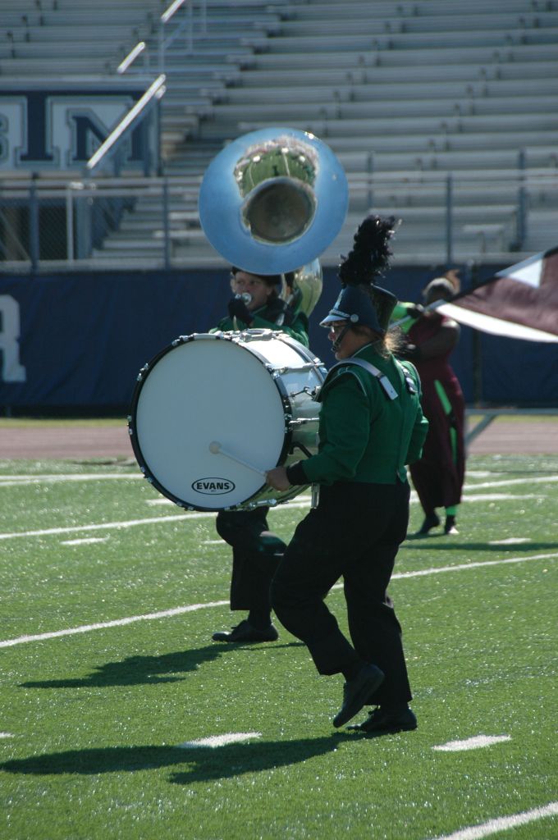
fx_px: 6993
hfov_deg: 4.6
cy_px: 420
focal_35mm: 300
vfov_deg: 6.9
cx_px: 279
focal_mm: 200
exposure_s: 1/640
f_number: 6.3
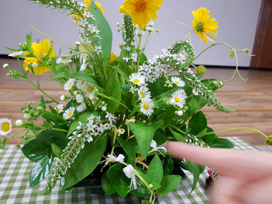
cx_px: 136
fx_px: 204
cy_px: 102
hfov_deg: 67.3
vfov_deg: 53.1
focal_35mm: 26
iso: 160
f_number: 1.7
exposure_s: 1/24
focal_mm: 4.2
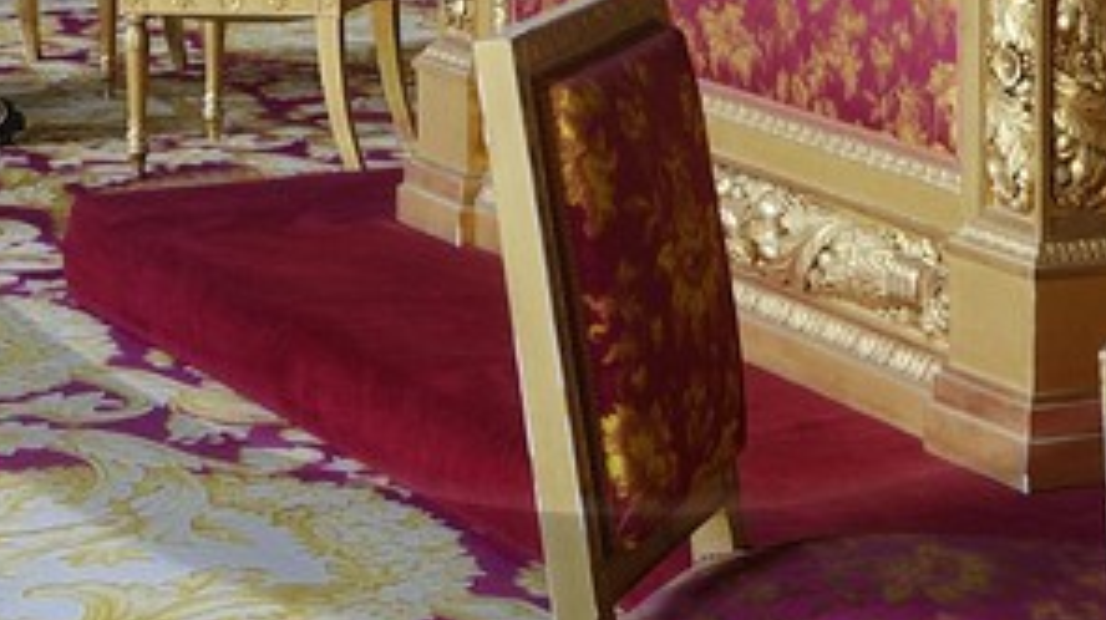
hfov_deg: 15.8
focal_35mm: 136
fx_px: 3986
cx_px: 635
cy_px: -512
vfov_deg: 8.5
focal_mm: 24
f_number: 11
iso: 200
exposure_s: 1/1.25
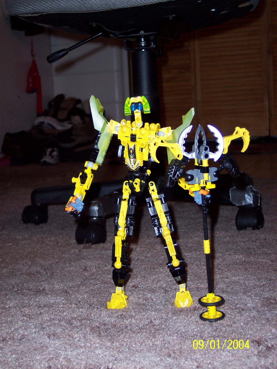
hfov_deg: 23.3
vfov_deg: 30.7
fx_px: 672
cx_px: 138
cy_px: 184
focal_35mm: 63
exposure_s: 1/45
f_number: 3.4
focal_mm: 13.3
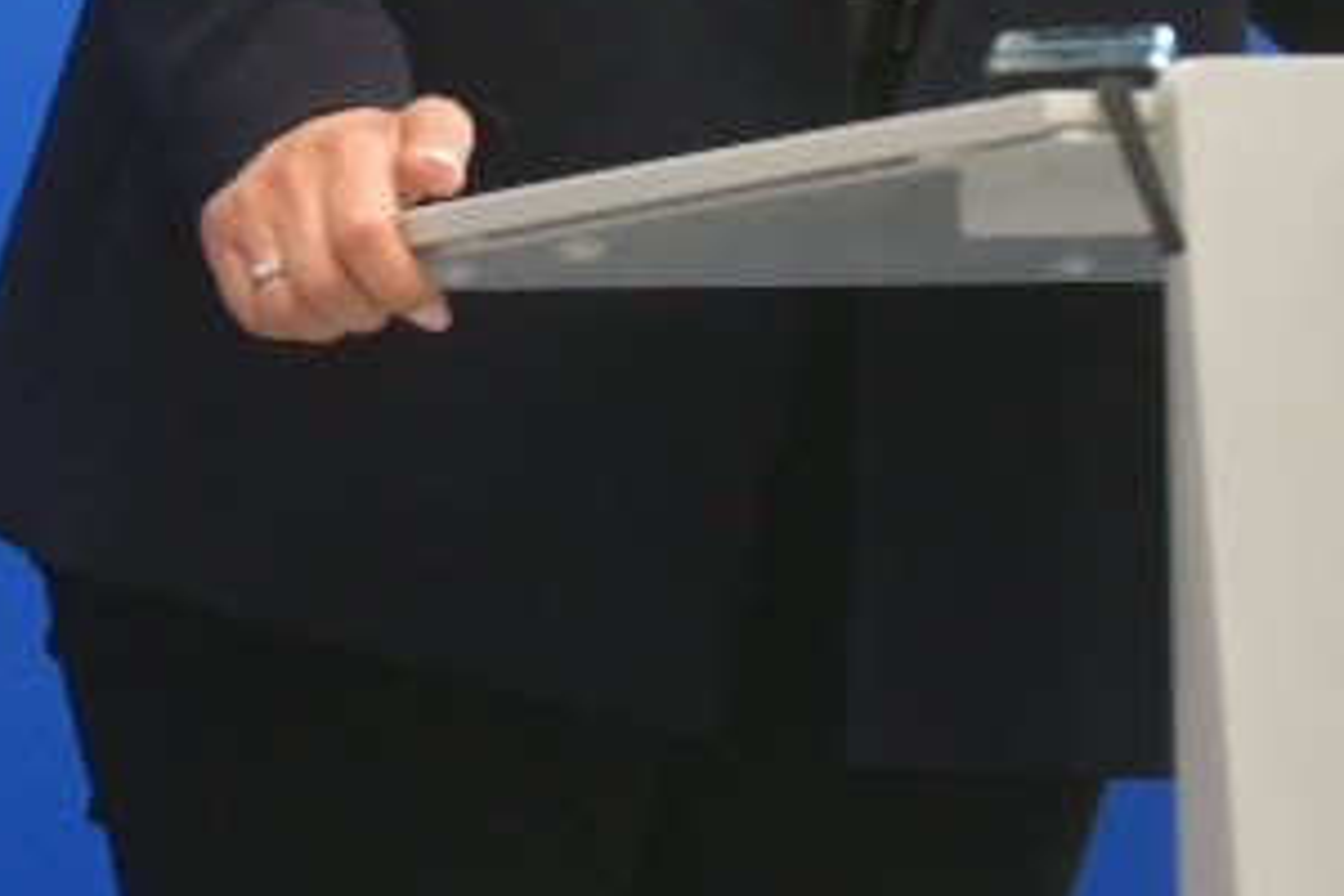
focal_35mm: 378
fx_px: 14111
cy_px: -332
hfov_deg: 5.4
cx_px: -542
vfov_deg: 3.6
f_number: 2.8
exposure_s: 1/400
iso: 900
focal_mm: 70
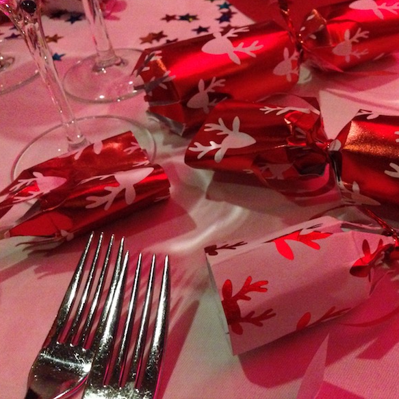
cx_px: 253
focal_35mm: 40
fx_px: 522
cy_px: 196
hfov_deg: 41.5
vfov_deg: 41.9
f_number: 2.4
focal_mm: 4.12
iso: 800
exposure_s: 1/15
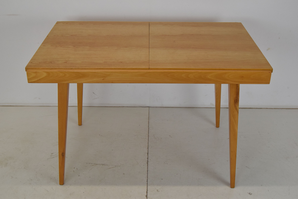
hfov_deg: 42.3
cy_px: 100
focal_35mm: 46
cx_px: 149
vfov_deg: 29.0
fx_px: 385
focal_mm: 31
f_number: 8
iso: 1600
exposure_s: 1/250
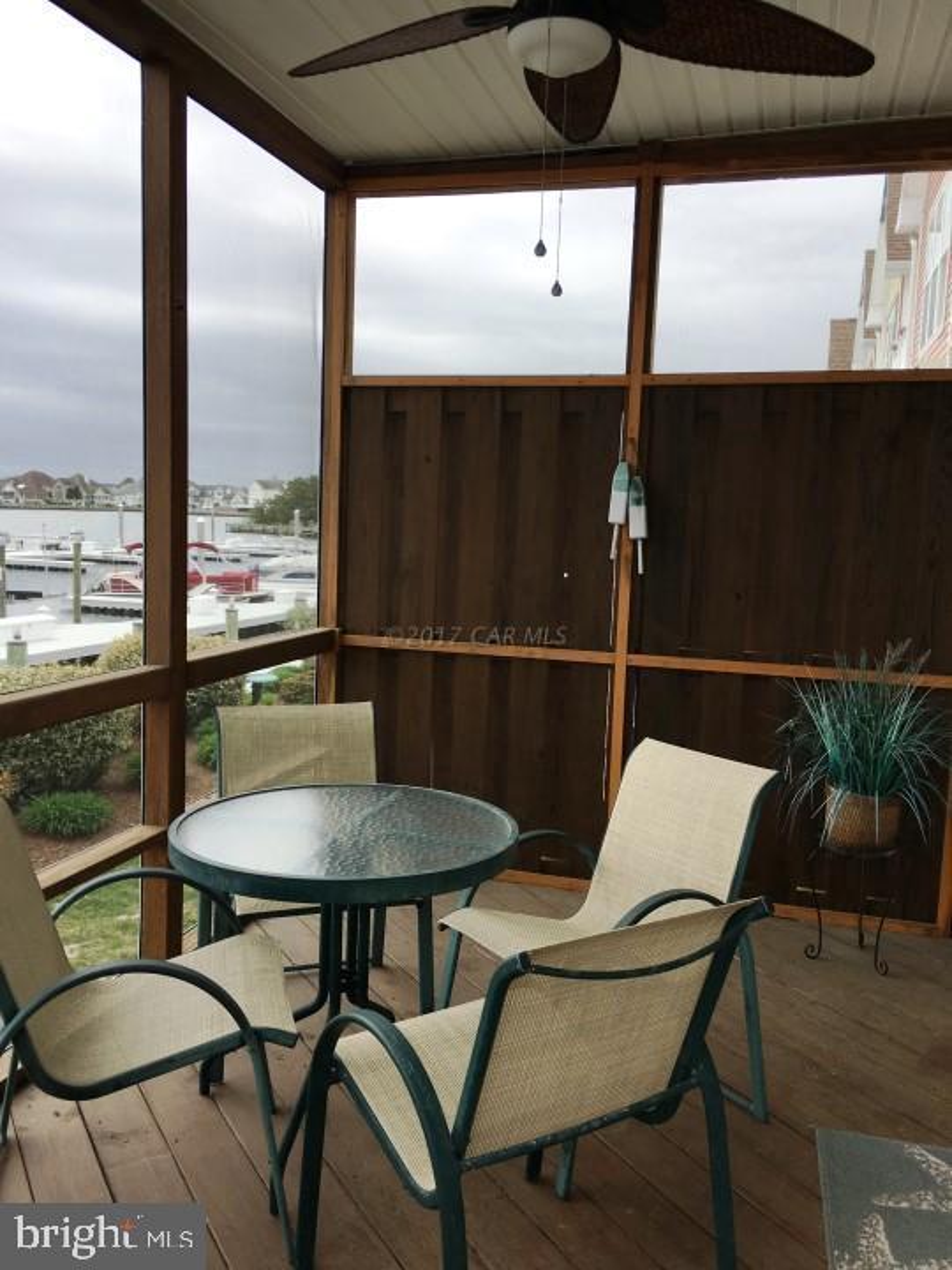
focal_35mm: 29
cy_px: 635
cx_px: 476
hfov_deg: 48.2
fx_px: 1063
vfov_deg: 61.7
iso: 25
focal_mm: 4.15
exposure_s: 1/754
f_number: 2.2
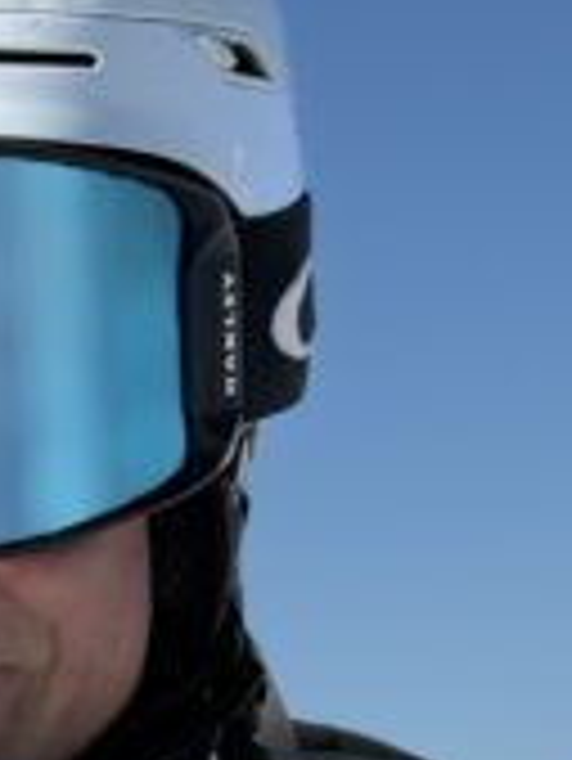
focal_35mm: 291
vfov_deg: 6.6
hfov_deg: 5.1
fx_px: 6403
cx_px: -36
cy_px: 1394
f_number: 1.78
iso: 50
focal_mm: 6.76
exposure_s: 1/13333
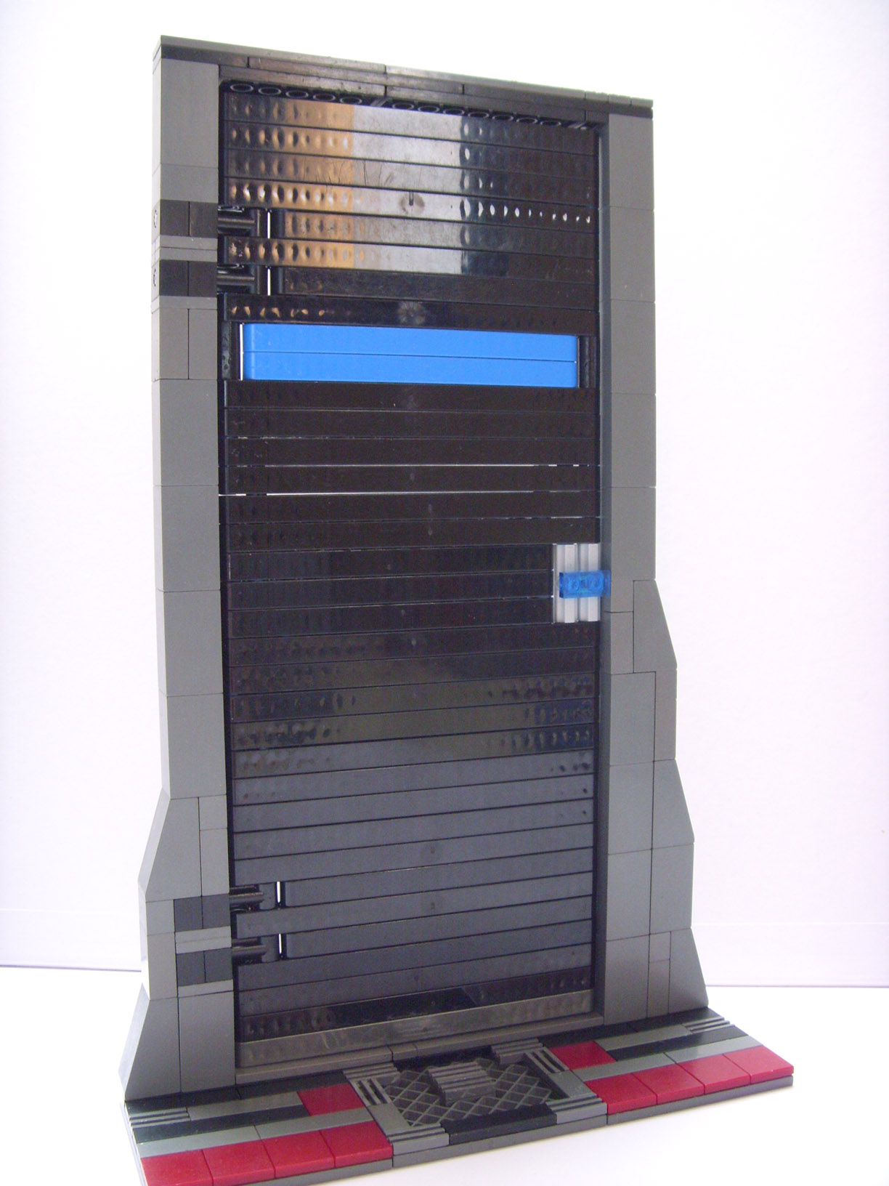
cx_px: 444
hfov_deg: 45.4
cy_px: 593
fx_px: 1062
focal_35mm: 31
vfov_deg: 58.4
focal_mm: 6.3
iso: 300
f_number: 3.5
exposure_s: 1/15
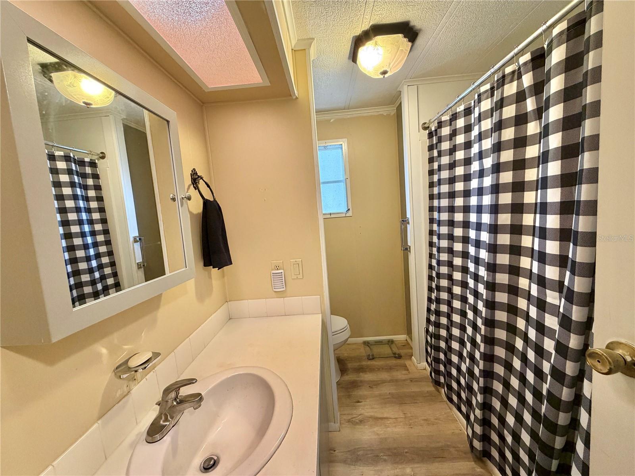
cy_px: 238
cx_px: 318
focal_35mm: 14
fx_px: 257
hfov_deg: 102.1
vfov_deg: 85.7
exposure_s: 1/60
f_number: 2.2
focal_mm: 2.22
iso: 250
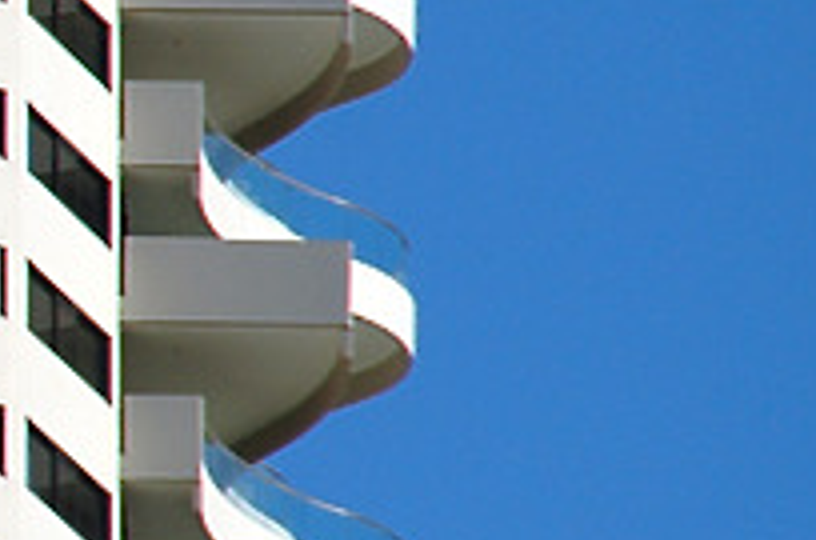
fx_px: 29986
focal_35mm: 1326
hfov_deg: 1.6
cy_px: 156
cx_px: -880
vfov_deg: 1.0
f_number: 7.1
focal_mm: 200
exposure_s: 1/800
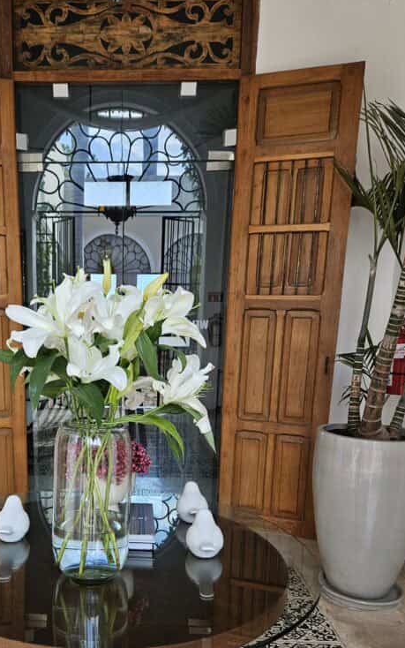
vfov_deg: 55.7
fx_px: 600
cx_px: 94
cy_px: 422
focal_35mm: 34
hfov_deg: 36.3
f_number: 1.8
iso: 64
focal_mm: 5.4
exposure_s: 1/207
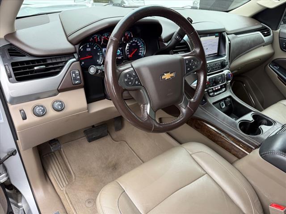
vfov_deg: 56.8
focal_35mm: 24
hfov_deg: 71.6
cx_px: 143
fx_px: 198
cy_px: 107
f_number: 1.78
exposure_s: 1/121
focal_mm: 6.76
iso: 125
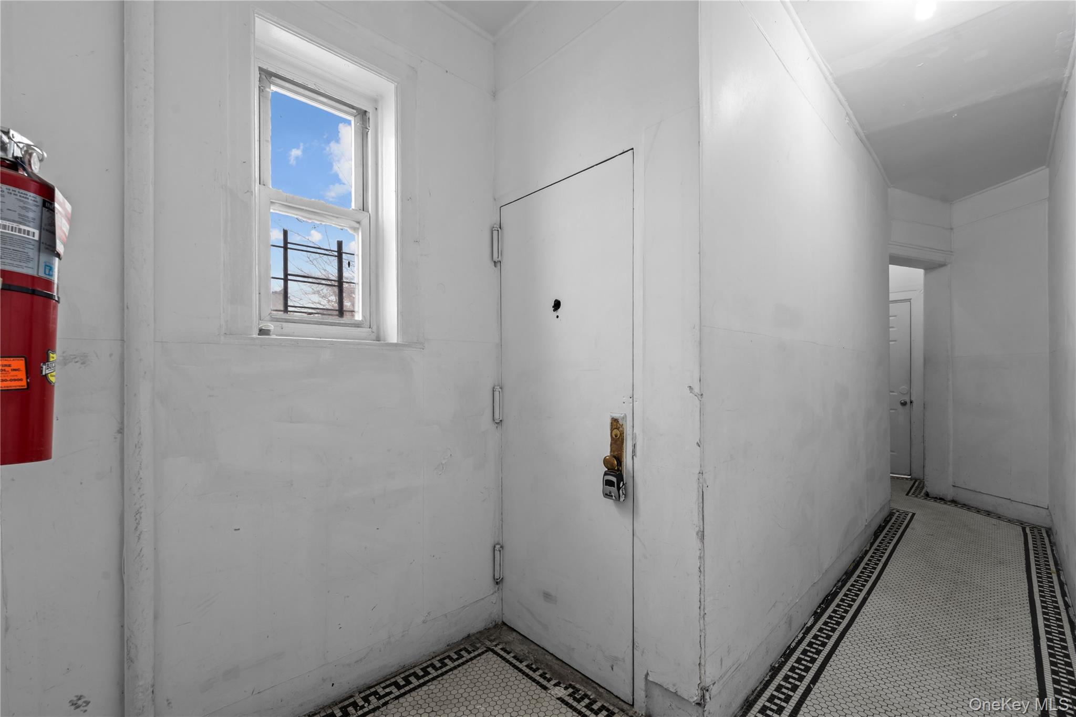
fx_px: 418
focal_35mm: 14
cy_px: 358
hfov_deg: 104.3
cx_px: 538
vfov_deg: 81.2
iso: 320
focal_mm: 14
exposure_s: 1/2.5
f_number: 10
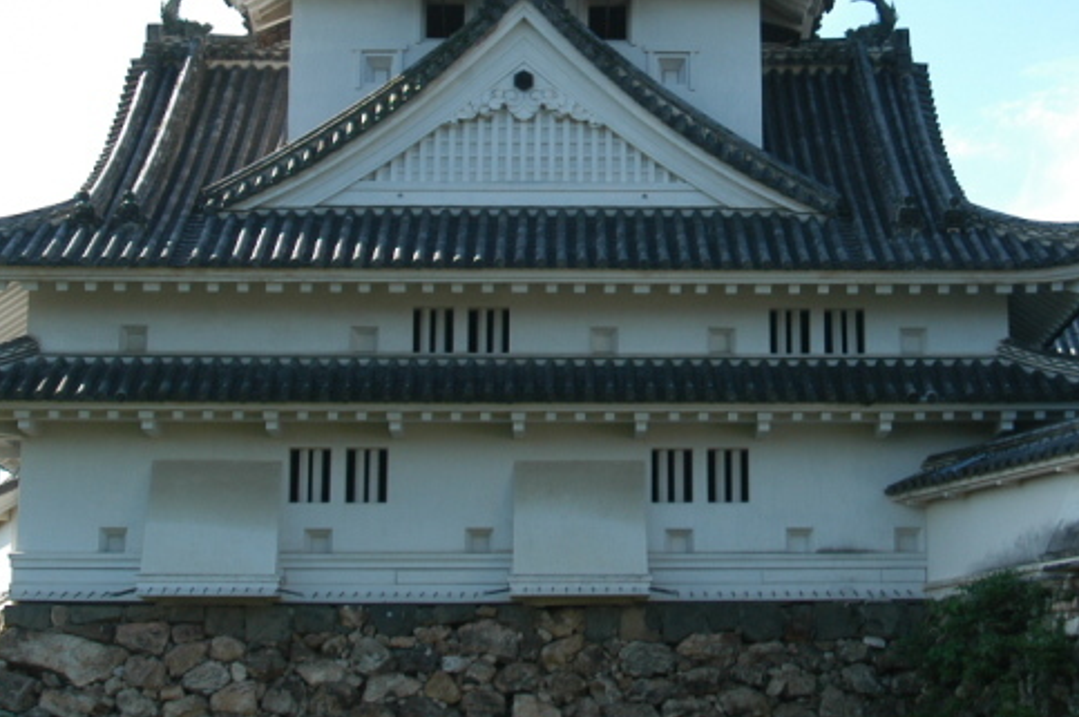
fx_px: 2665
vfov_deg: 15.2
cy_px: 135
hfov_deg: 22.7
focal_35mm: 89
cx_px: 766
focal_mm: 28
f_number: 7.1
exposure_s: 1/250
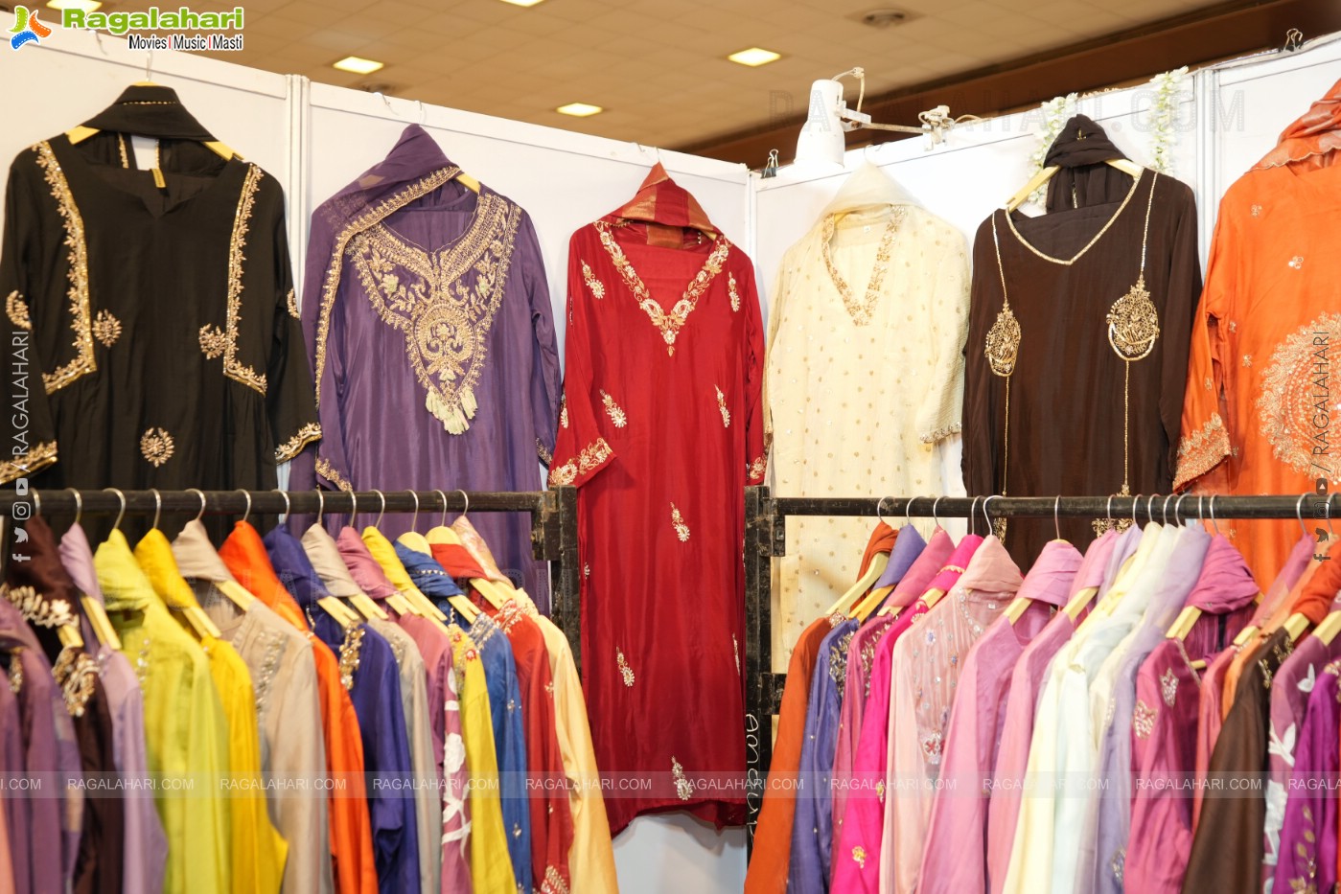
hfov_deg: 50.7
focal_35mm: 38
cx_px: 670
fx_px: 1416
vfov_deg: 35.1
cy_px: 447
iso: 640
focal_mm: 38
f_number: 5
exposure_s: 1/125
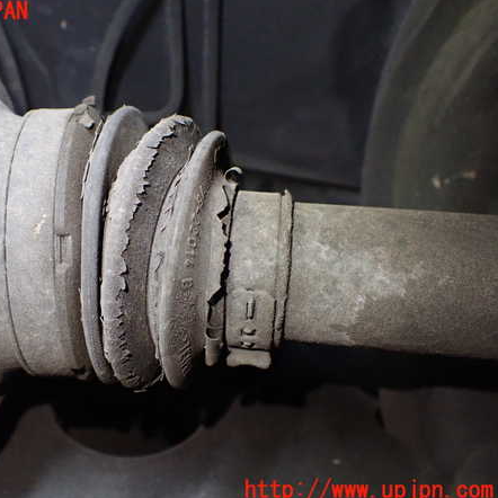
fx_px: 586
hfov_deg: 45.3
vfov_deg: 46.0
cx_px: 161
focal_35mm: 36
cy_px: 251
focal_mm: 5.4
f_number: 2.3
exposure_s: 1/100
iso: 800
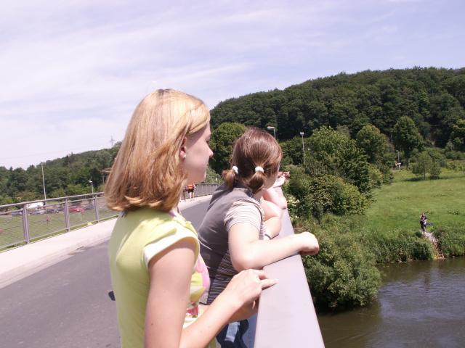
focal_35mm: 35
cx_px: 232
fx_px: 470
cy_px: 174
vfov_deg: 40.7
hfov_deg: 52.6
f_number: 4.5
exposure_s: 1/500
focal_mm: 5.86
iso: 50
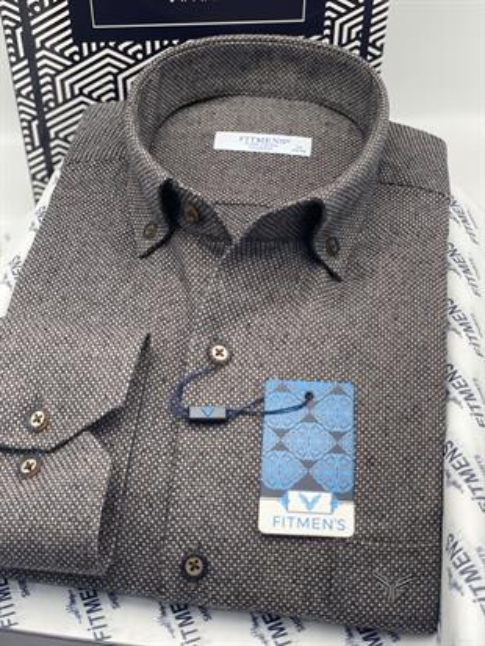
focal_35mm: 52
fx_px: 971
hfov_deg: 28.0
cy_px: 323
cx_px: 242
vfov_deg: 36.8
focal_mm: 6
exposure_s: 1/122
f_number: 2
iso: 32
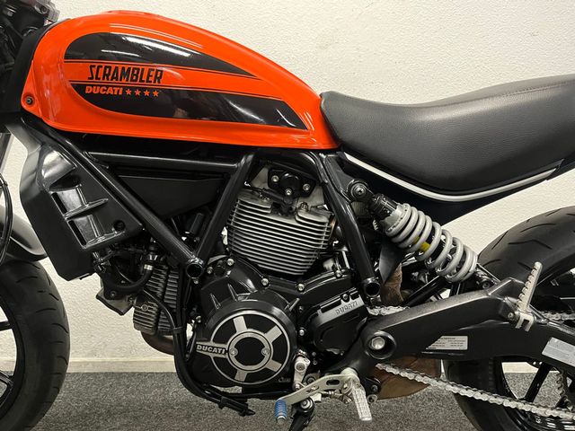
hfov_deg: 67.3
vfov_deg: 53.1
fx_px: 432
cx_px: 288
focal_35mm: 26
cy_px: 216
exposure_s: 1/50
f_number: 1.6
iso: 400
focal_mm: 5.1
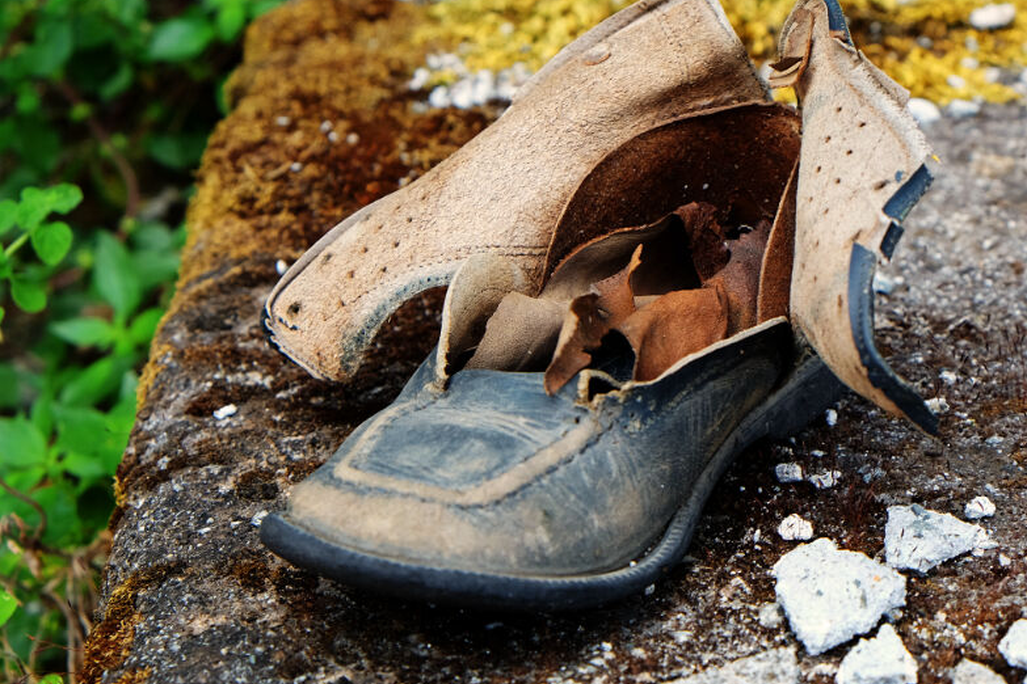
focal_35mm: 106
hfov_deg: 19.2
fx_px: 3024
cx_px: 645
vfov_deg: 12.9
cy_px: 271
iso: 200
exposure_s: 1/58
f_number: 8
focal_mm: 55
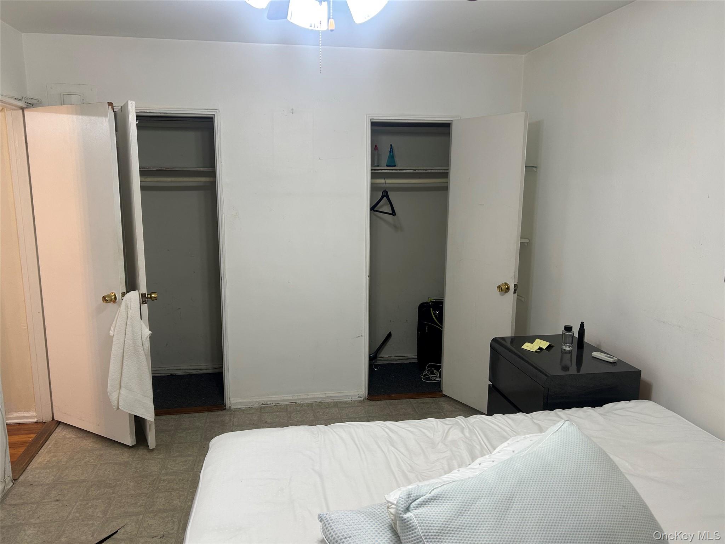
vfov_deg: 53.1
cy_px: 272
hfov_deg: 67.3
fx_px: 545
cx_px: 362
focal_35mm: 26
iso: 64
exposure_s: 1/60
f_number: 1.5
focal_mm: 5.7
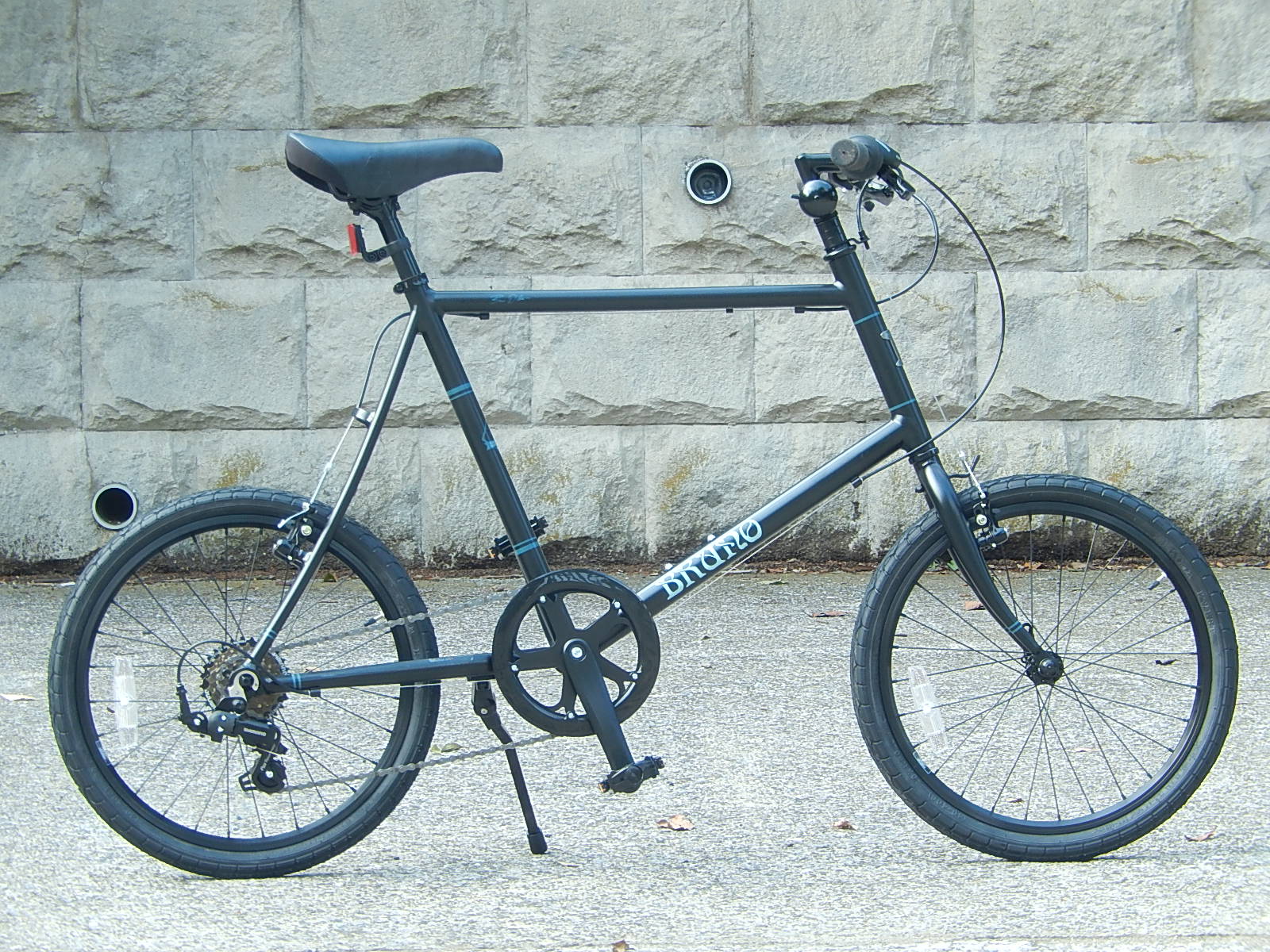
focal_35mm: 185
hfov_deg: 10.7
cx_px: 635
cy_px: 476
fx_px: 6787
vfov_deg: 8.0
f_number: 5.7
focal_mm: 33.3
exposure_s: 1/30
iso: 125
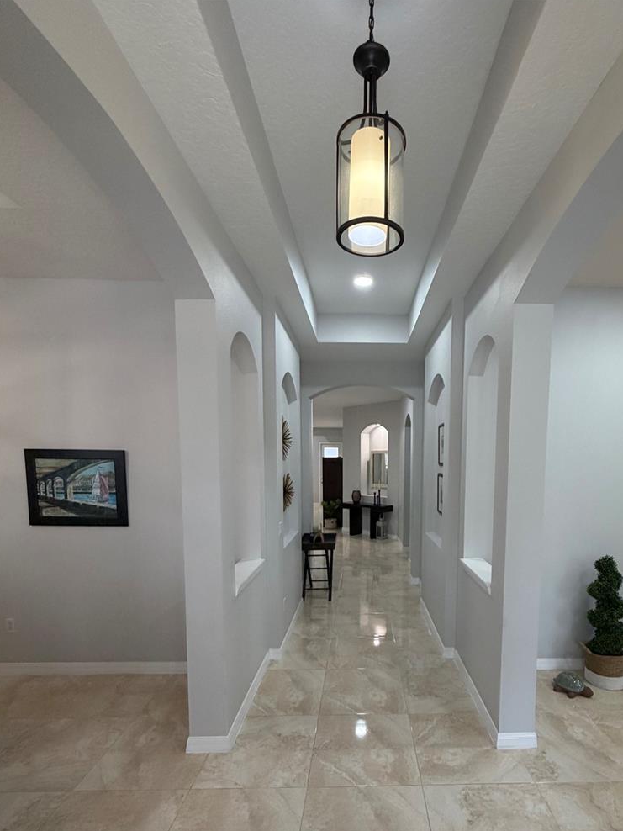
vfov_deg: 89.8
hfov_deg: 74.0
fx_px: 408
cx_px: 372
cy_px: 500
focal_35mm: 17
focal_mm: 2.22
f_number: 2.2
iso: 320
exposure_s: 1/120
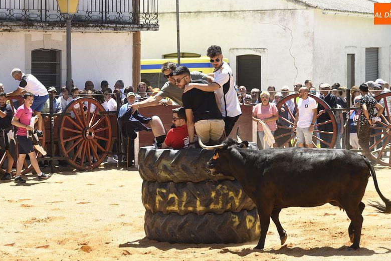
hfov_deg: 16.8
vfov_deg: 11.3
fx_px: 1326
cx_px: 193
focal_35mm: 122
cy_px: 135
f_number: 6.3
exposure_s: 1/320
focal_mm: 112
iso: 250
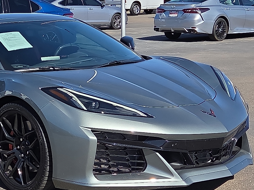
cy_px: 101
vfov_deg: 17.6
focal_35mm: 84
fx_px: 616
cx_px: 47
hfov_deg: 22.9
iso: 25
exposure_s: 1/2500
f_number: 1.8
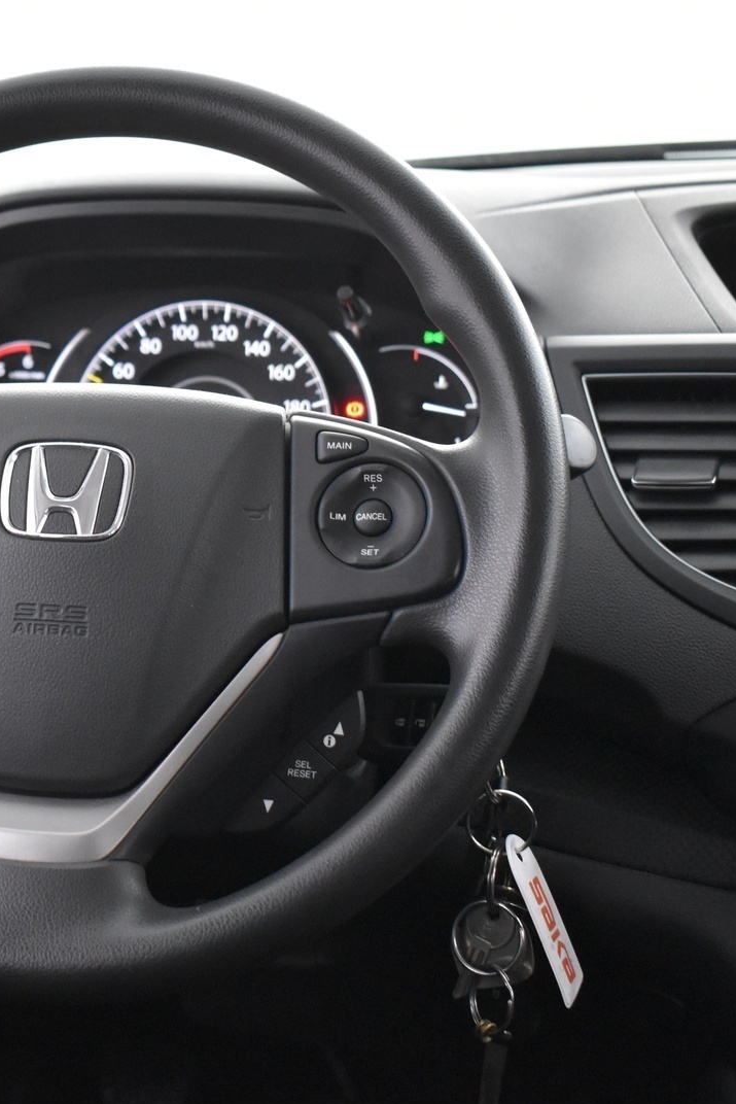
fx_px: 2084
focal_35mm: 68
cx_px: 32
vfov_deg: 29.7
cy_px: 553
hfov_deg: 19.5
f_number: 4.2
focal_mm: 30
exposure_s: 1/15
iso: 3200
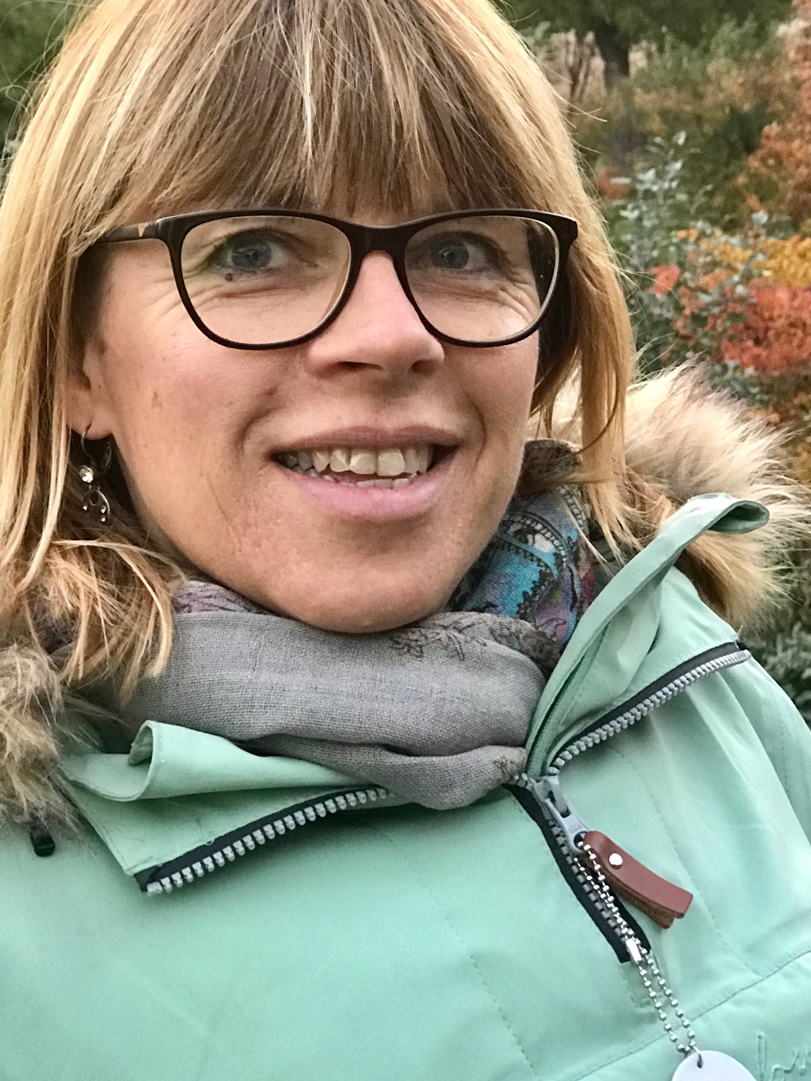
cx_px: 497
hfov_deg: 18.2
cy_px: 407
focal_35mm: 81
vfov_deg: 24.1
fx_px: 2530
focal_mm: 6.6
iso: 320
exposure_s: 1/50
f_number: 2.8
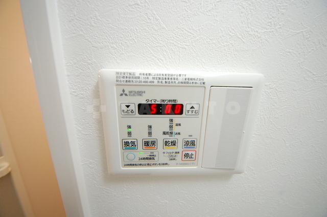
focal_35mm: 12
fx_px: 109
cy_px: 108
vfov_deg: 89.8
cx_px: 164
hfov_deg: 112.7
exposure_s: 1/40
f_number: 4.5
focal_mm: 8
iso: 1600
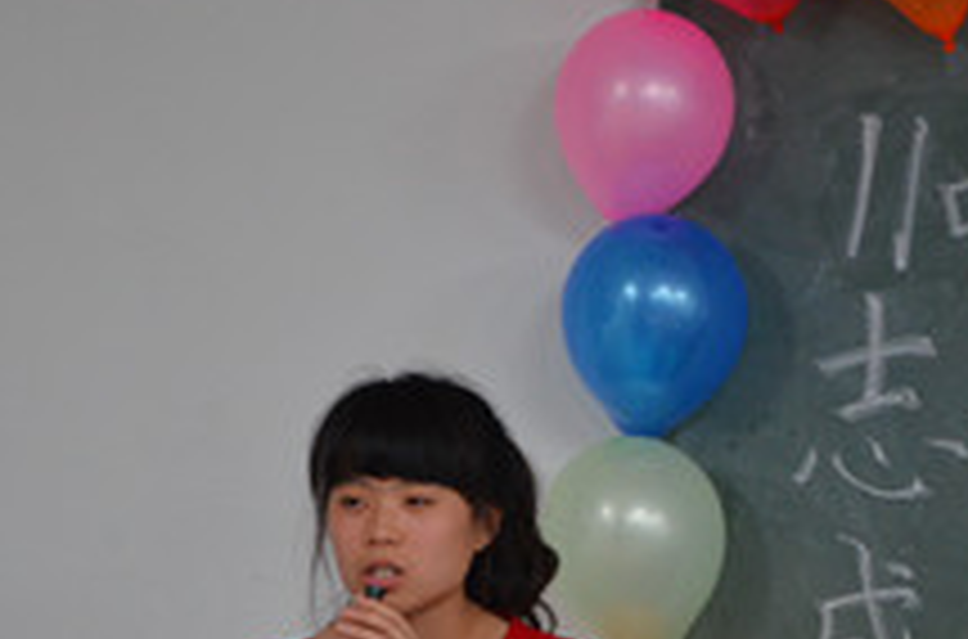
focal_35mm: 296
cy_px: 353
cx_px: 900
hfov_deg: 7.0
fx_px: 7940
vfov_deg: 4.6
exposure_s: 1/50
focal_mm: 85
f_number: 5.6
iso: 1600
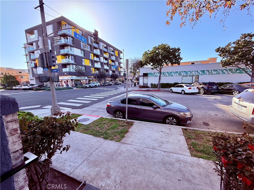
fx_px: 103
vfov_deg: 85.7
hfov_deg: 102.1
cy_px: 95
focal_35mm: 14
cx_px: 127
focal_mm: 2.22
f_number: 2.2
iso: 64
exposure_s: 1/383
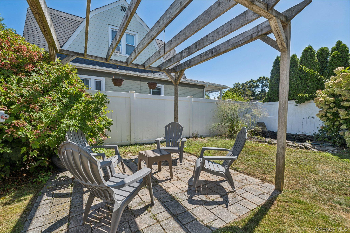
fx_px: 156
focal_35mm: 16
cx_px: 175
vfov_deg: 73.7
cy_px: 116
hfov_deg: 96.7
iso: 125
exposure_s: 1/200
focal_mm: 16
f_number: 9
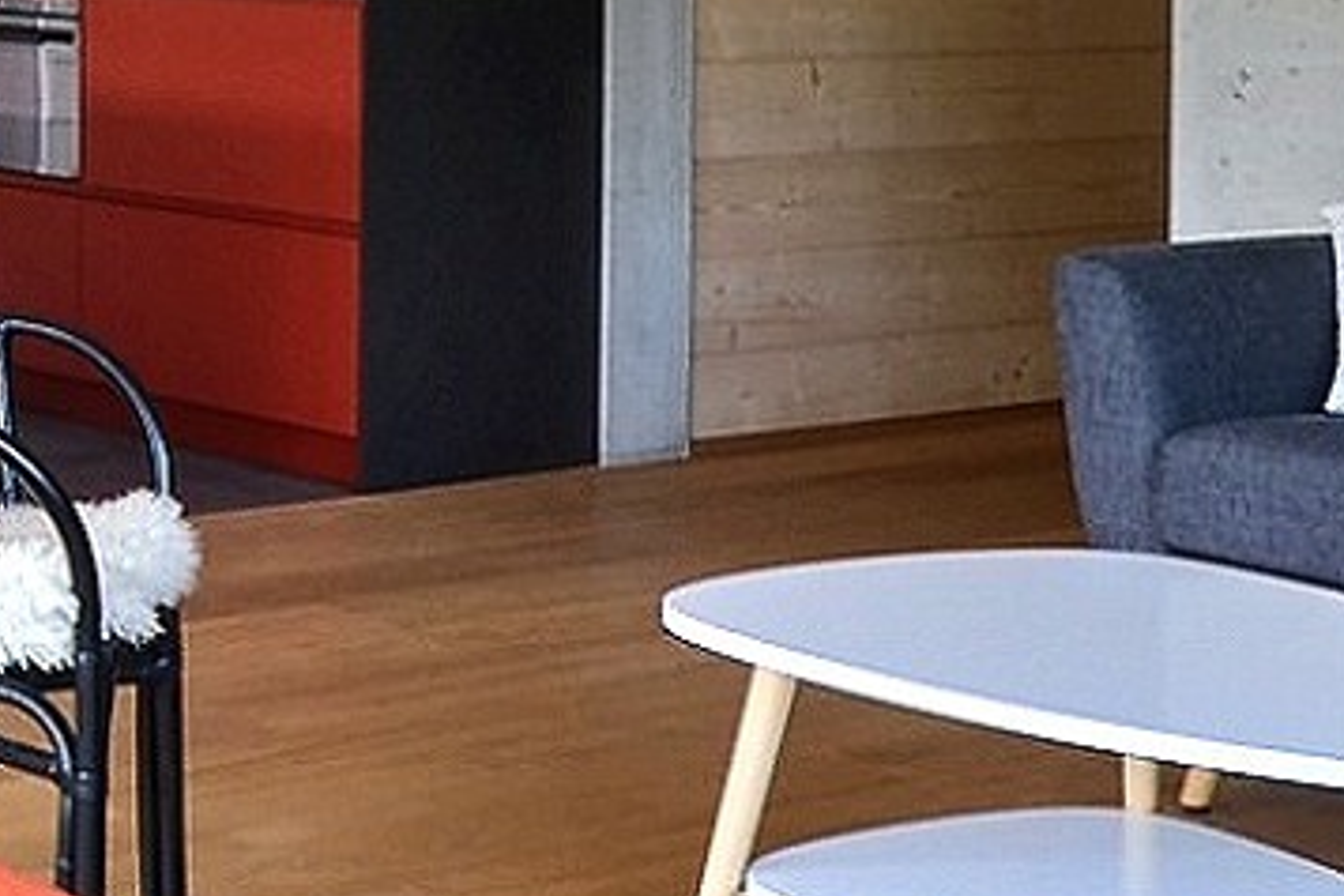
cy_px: -213
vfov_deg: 15.3
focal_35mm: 86
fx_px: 3210
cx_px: -113
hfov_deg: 22.4
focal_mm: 10
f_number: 9
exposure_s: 1/2
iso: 400
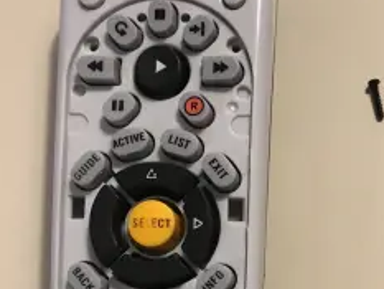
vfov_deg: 19.4
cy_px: 340
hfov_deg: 26.0
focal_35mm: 72
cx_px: 359
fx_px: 799
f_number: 1.8
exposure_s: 1/30
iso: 40
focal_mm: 3.99
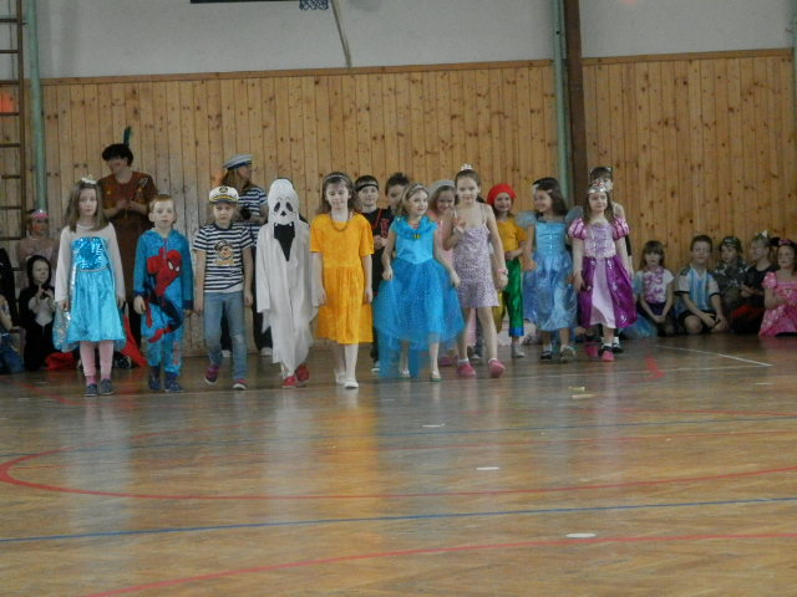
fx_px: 2441
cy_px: 298
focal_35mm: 106
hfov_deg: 18.5
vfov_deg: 14.0
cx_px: 398
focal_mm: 19
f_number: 4.5
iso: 1000
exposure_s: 1/50
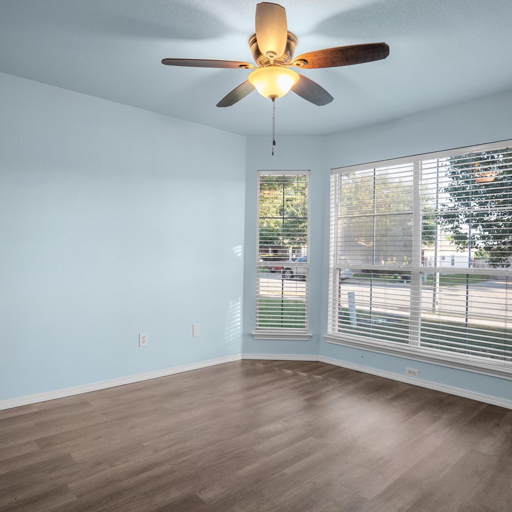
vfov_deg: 69.6
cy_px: 256
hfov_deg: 69.5
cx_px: 236
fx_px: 368
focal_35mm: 22
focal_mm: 17
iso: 100
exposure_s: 1/30
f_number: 4
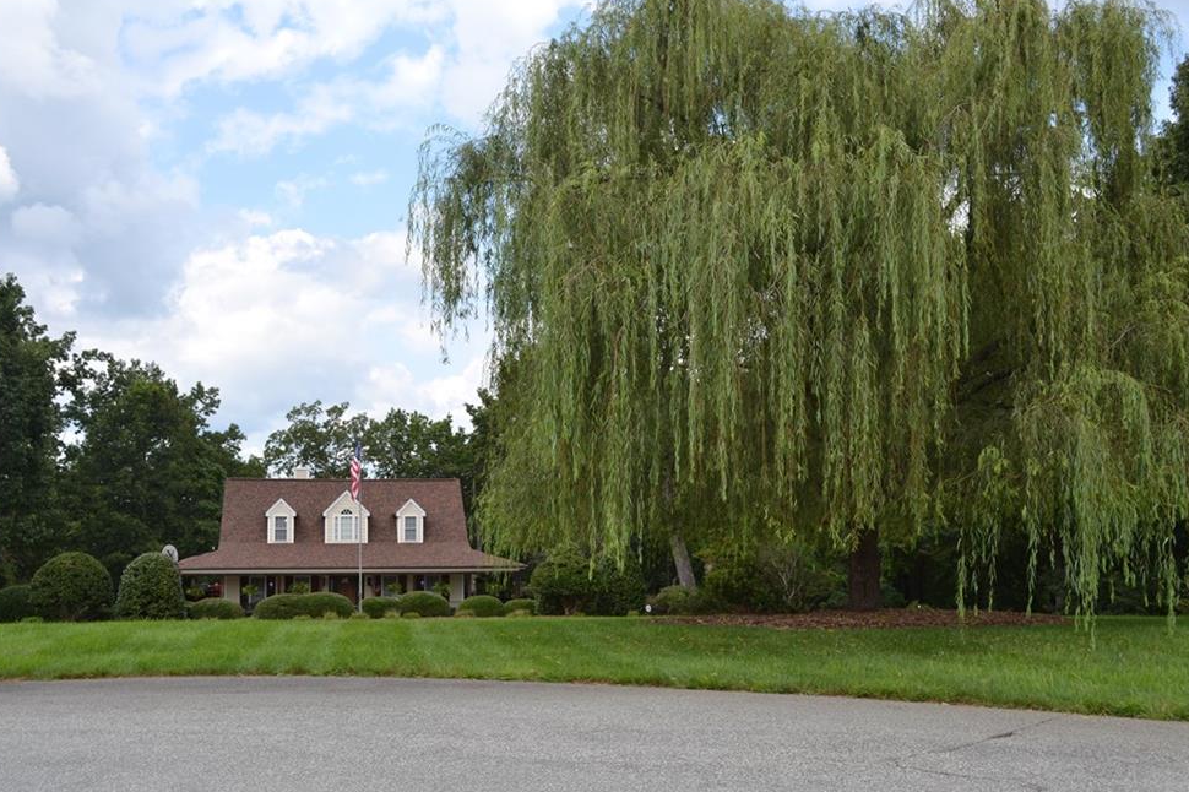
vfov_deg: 35.0
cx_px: 571
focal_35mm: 38
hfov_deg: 50.7
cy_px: 406
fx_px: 1255
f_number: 7.1
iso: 100
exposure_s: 1/200
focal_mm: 24
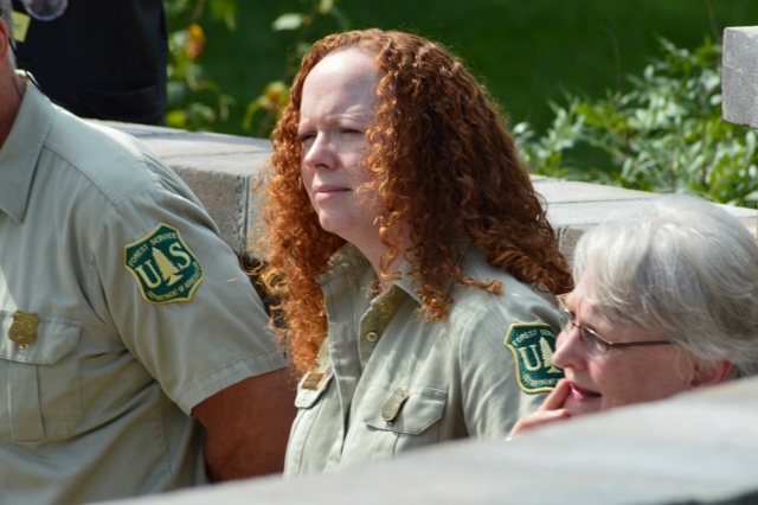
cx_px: 379
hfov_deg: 4.6
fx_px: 9470
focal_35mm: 450
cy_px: 252
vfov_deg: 3.1
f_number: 10
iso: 400
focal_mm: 300
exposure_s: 1/320
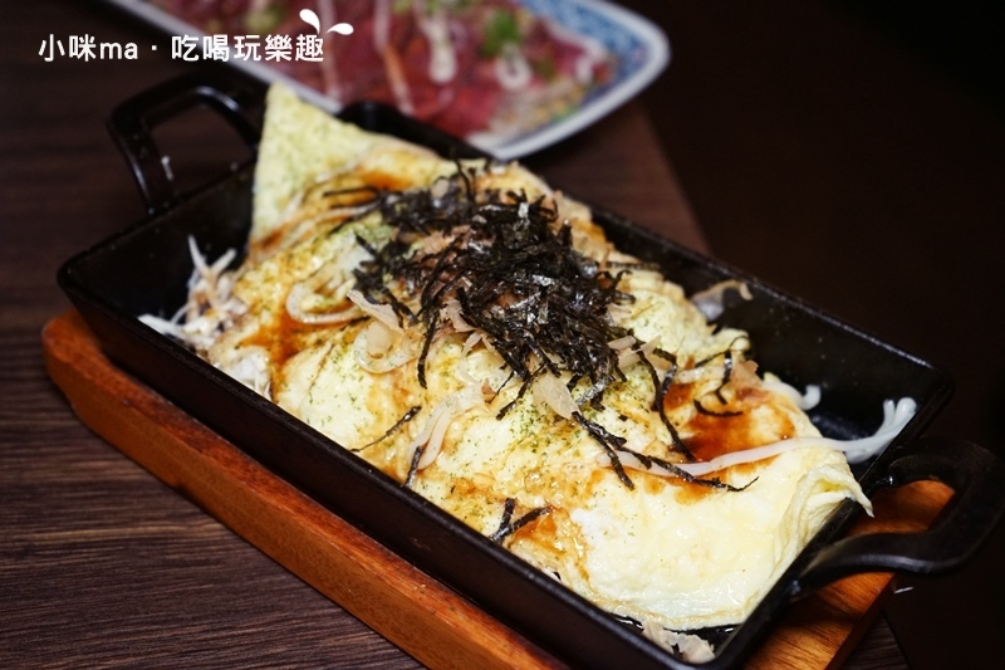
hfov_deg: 42.8
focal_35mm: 46
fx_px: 1284
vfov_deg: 29.2
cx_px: 502
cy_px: 335
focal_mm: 46
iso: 2500
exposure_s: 1/60
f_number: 4.5
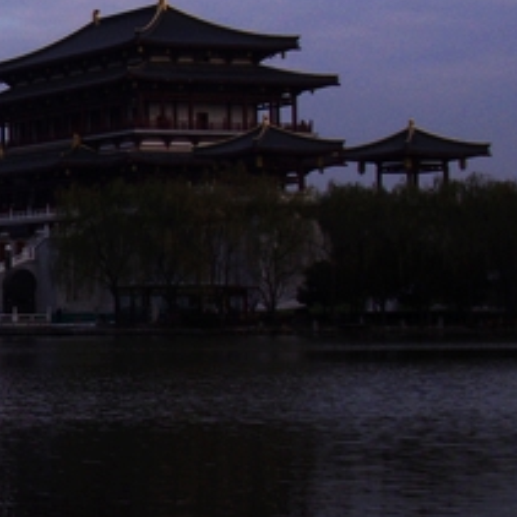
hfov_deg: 12.9
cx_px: -404
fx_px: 2078
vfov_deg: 14.2
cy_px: 233
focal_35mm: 123
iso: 200
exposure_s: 1/250
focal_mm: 23
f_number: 8
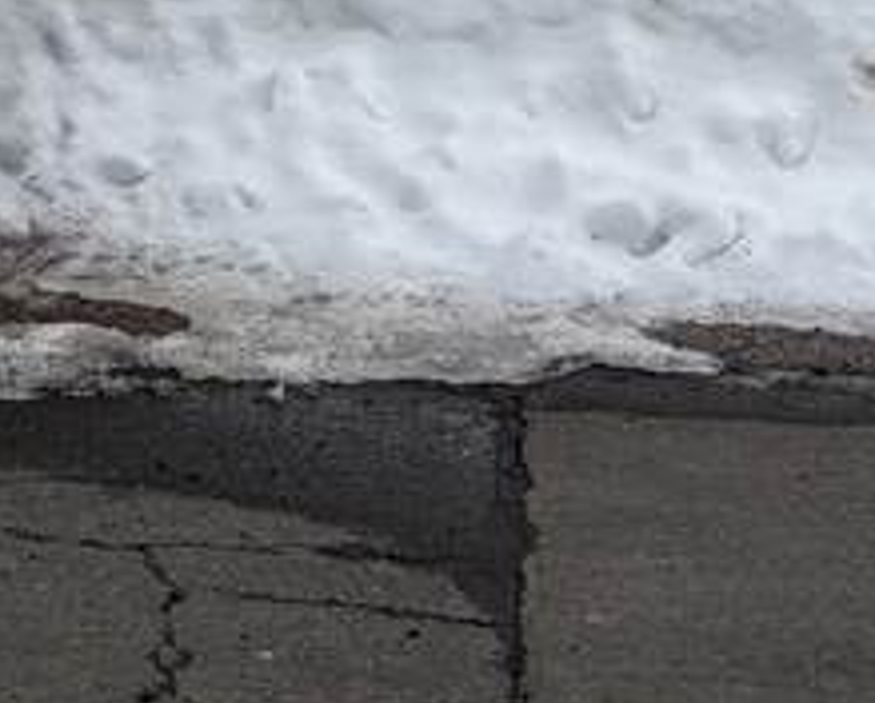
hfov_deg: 17.2
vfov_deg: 10.9
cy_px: -1166
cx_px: 655
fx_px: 2880
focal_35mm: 111
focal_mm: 5.96
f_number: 1.6
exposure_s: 1/4065
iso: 50
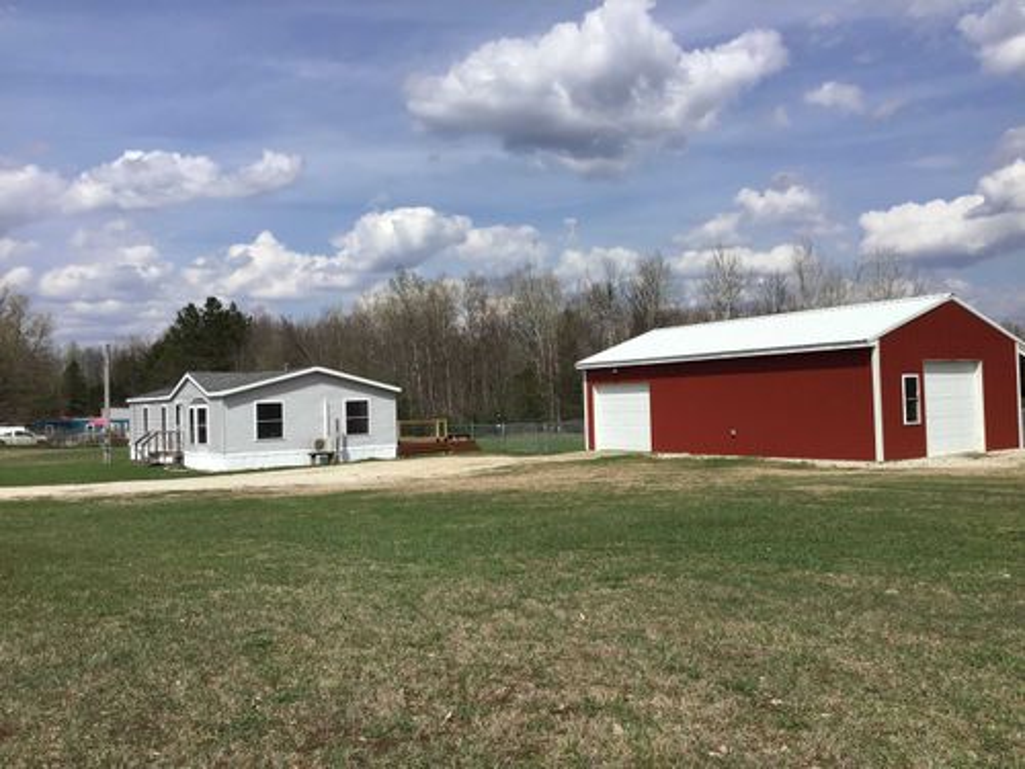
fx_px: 918
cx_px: 512
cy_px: 384
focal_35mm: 31
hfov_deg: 58.4
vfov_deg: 45.4
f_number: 2.4
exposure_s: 1/2398
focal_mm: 3.3
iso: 25
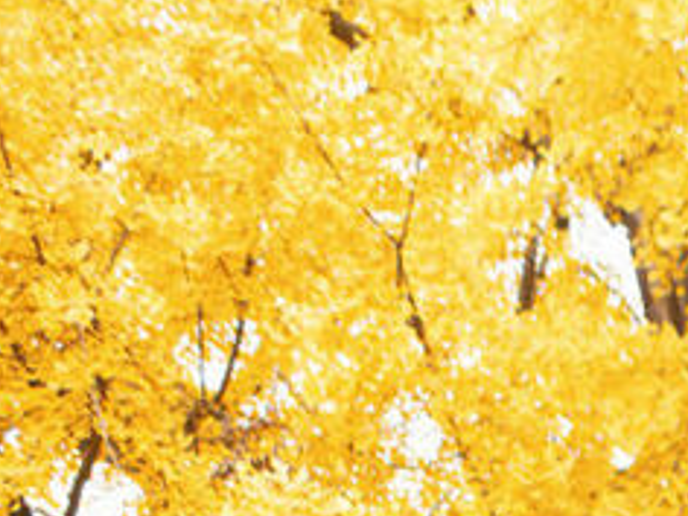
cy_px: 991
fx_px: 2981
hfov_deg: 12.1
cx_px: 1251
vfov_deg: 9.3
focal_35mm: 150
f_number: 1.8
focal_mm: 35
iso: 200
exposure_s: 1/1250
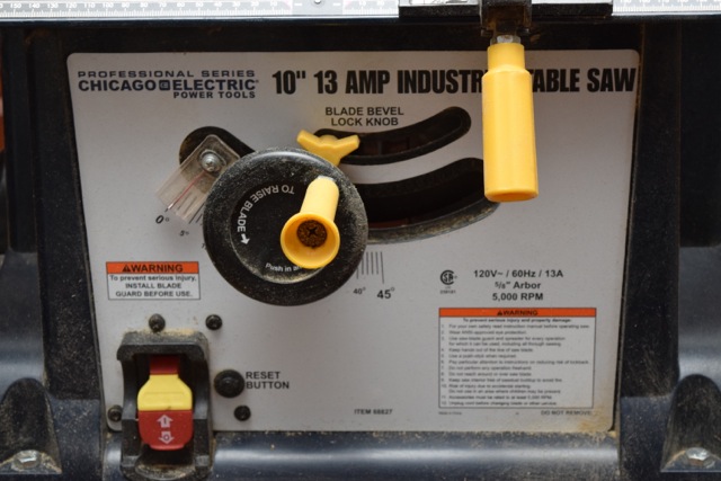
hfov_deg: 24.6
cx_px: 360
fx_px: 1653
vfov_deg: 16.6
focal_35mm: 82
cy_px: 240
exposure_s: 1/125
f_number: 5.6
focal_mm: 55
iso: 1600
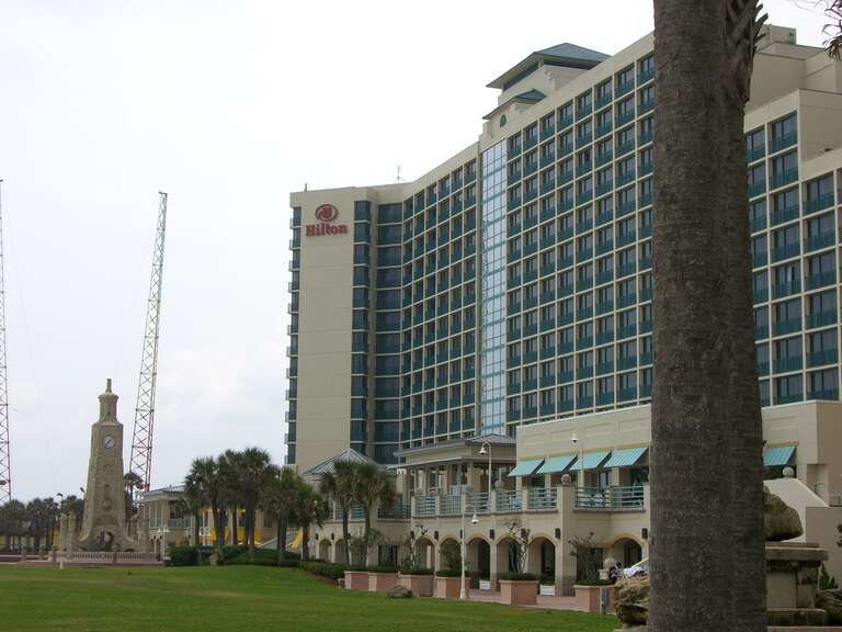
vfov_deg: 22.3
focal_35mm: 66
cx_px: 421
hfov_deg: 29.4
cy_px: 316
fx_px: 1605
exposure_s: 1/400
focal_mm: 10.7
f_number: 5.8
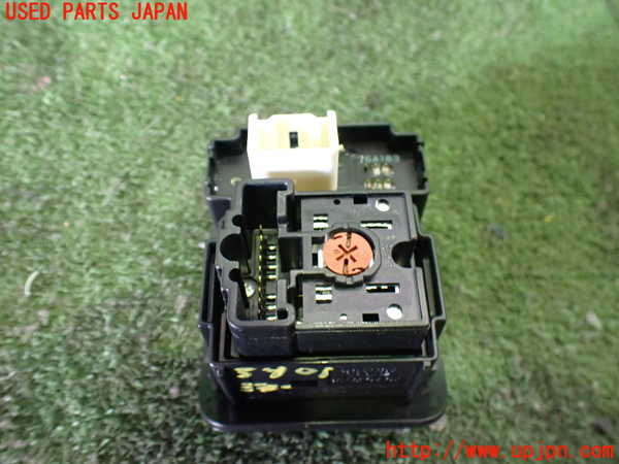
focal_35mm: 30
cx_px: 310
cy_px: 232
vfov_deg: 46.8
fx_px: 536
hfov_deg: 60.0
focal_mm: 5.4
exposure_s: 1/40
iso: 800
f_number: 2.3
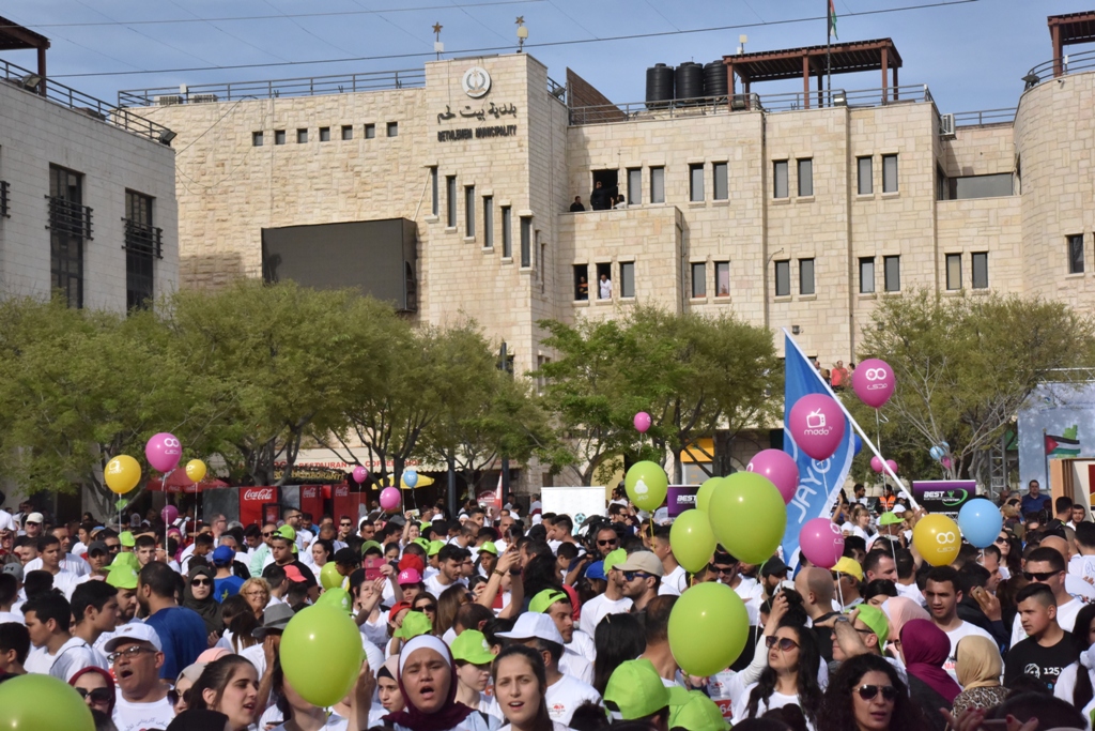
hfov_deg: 31.0
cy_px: 366
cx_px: 548
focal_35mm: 65
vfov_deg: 20.9
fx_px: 1977
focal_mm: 65
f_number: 20
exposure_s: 1/1600
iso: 2500
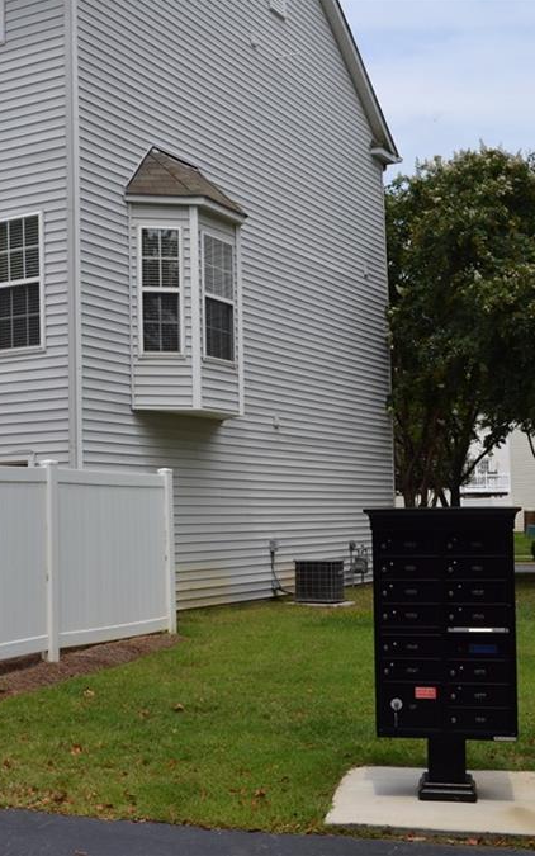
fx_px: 1190
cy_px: 425
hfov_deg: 24.9
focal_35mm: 51
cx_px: 109
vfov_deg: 39.6
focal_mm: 22
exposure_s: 1/250
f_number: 8
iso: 100
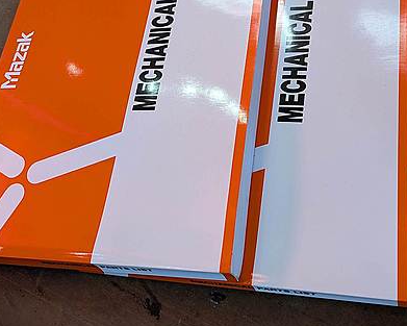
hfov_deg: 45.1
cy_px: 98
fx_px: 482
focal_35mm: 40
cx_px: 270
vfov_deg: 36.8
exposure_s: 1/50
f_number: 1.89
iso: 55
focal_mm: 5.43
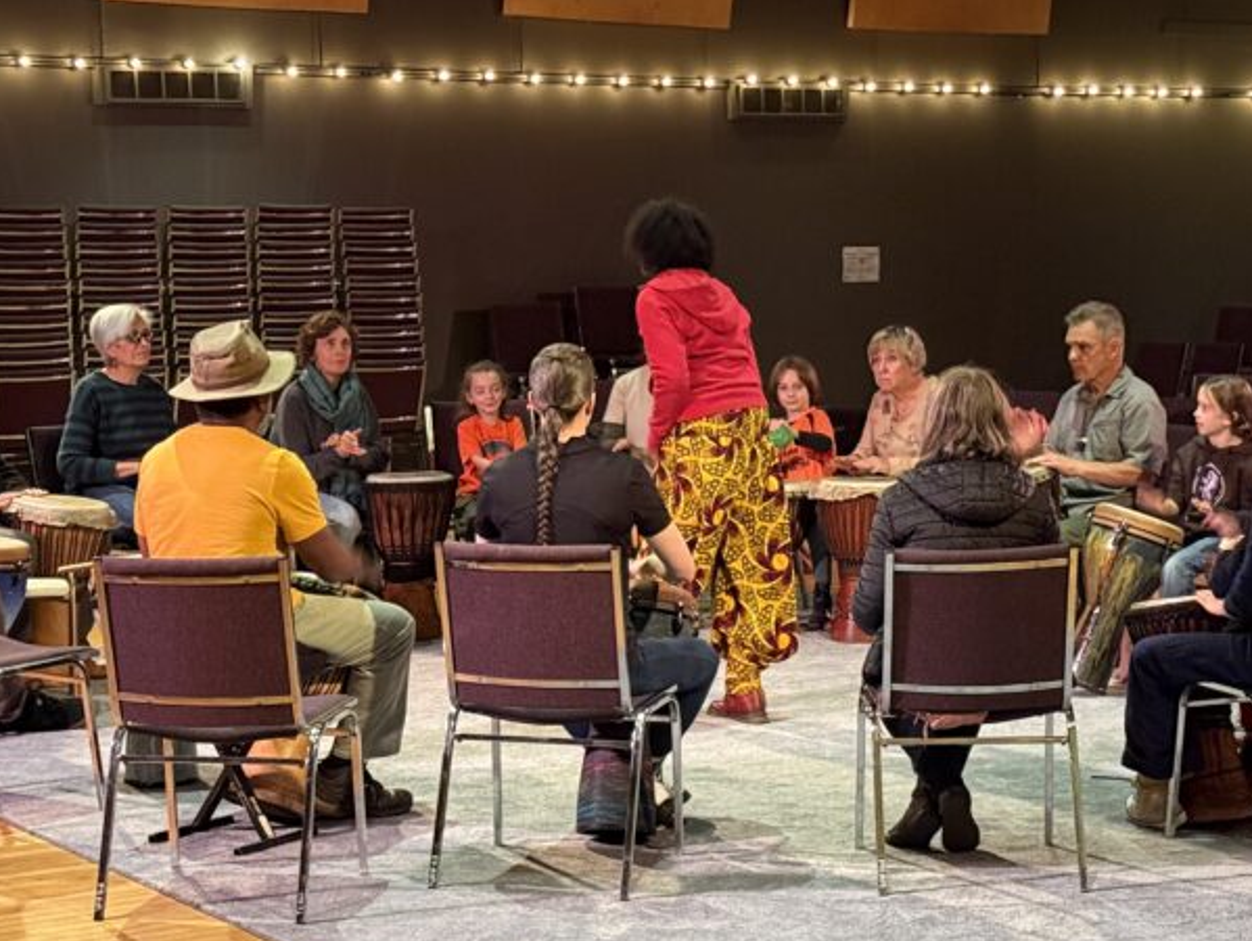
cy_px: 560
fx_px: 2968
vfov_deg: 18.0
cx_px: 727
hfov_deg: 23.8
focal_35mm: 82
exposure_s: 1/32
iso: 500
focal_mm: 6.76
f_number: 1.78
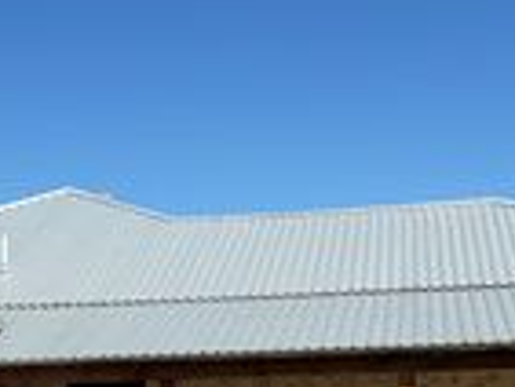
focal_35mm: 92
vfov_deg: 15.7
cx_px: 113
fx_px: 1370
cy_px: 422
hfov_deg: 21.1
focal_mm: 5.96
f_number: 1.6
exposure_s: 1/4255
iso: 50
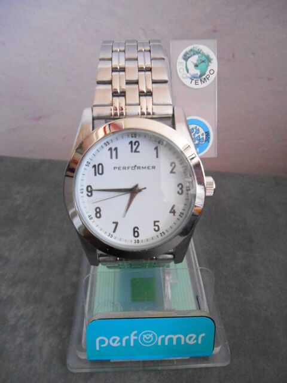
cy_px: 192
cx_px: 144
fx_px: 287
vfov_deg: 67.3
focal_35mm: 26
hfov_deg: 53.1
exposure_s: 1/15
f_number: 3.4
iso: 800
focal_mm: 4.7
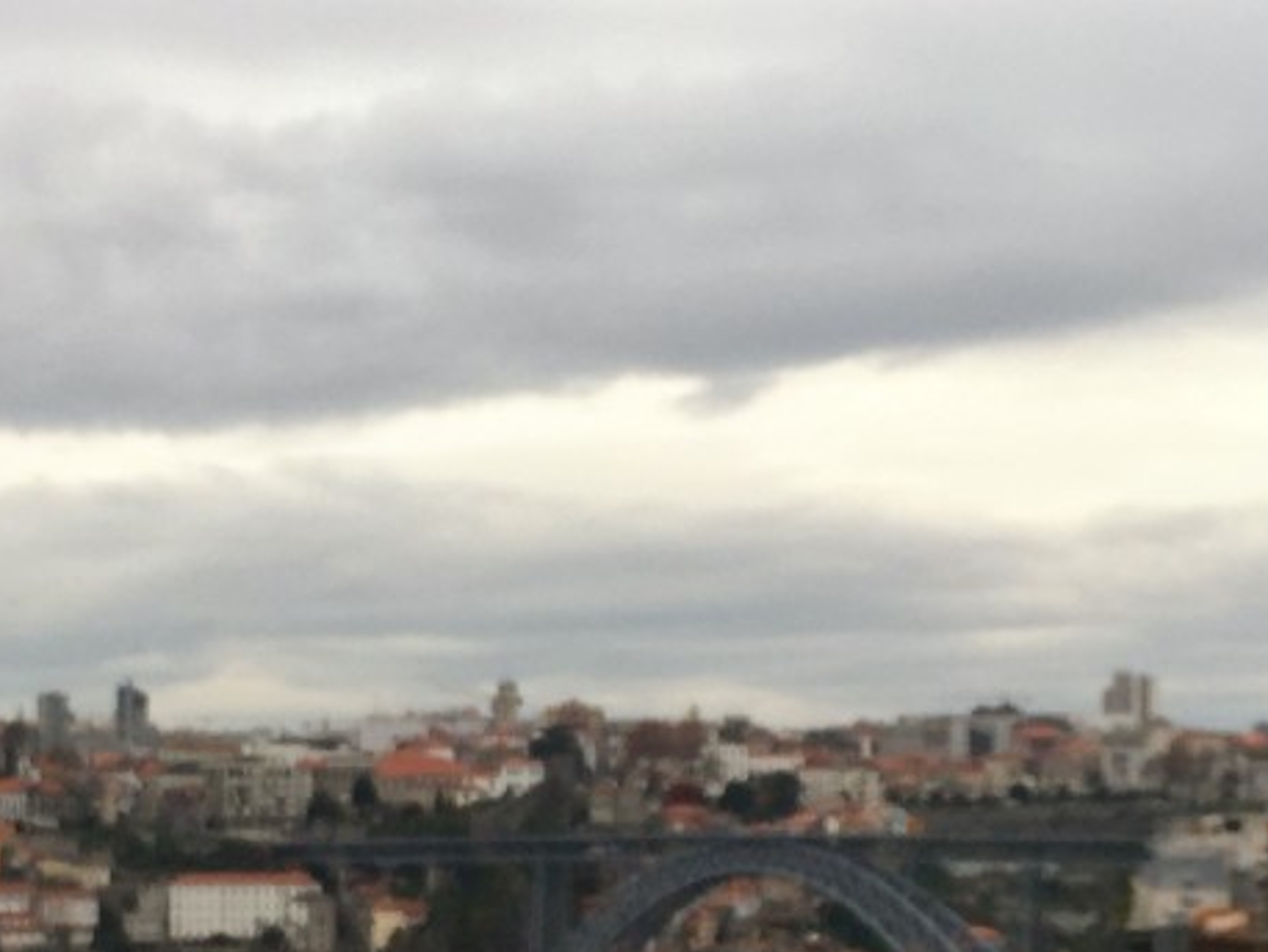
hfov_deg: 24.1
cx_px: 595
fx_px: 2969
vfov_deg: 17.8
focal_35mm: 81
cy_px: 930
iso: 32
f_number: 2.2
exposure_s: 1/494
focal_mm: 4.15
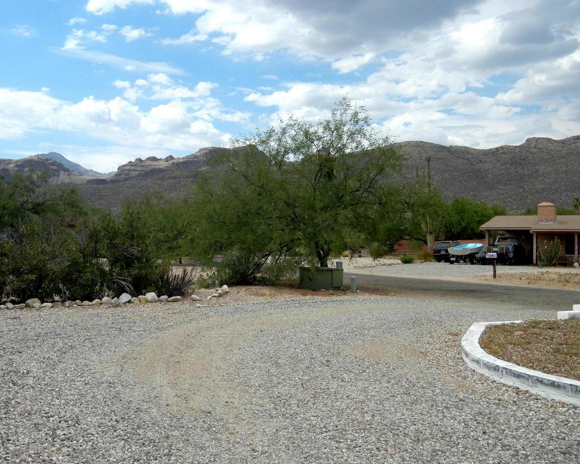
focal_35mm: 39
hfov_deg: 46.7
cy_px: 218
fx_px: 669
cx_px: 246
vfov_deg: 38.2
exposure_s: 1/544
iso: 160
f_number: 7
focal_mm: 5.4
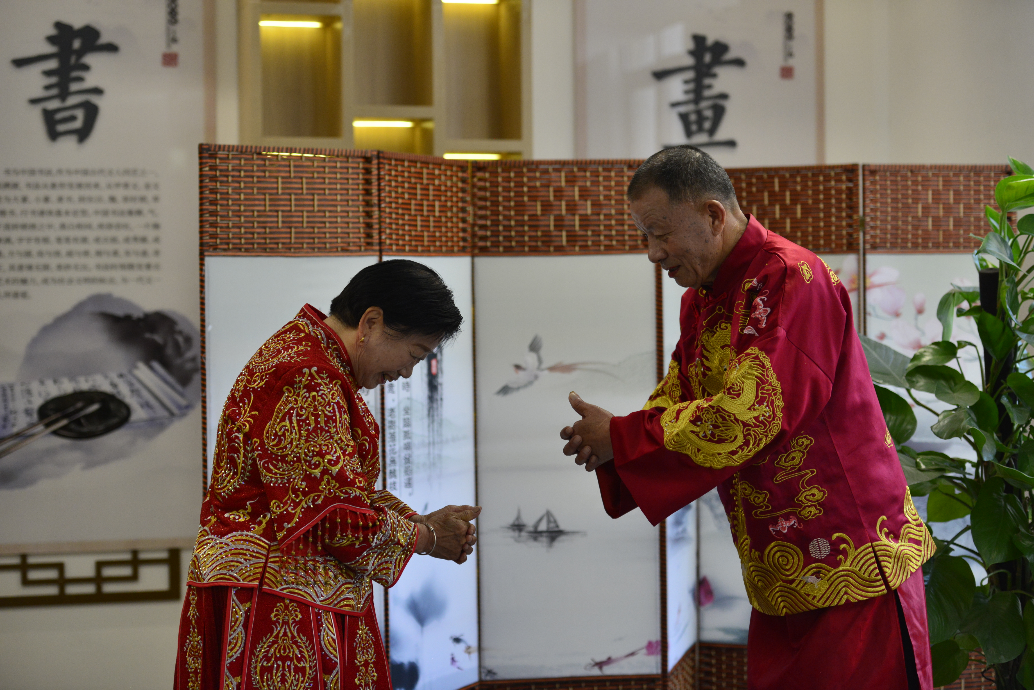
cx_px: 517
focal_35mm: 70
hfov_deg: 28.8
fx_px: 2011
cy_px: 345
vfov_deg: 19.5
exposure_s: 1/200
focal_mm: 70
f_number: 2.8
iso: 1600
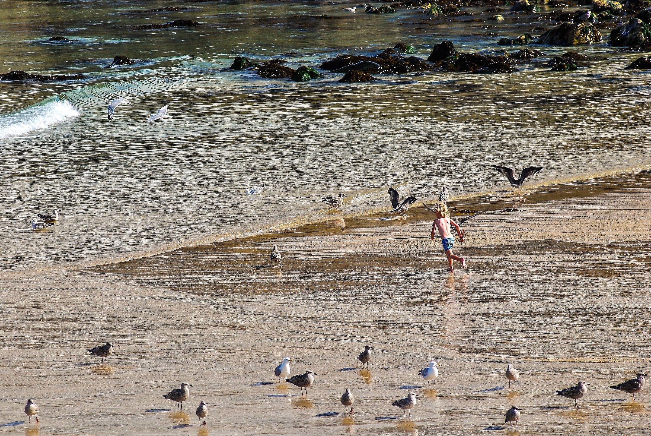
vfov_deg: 4.6
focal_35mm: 300
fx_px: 5431
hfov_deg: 6.9
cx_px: 326
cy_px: 218
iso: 125
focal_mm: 200
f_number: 5.6
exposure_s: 1/500
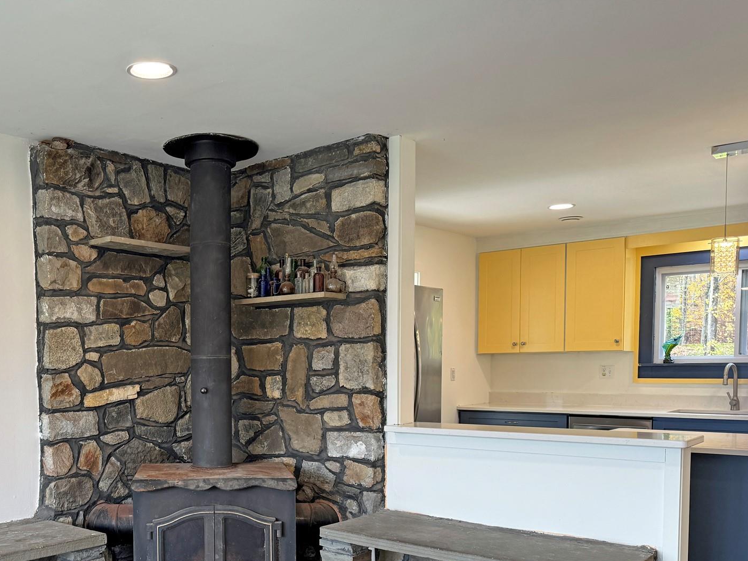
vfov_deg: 39.8
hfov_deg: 50.9
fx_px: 756
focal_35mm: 35
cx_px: 210
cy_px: 406
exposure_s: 1/120
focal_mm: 6.76
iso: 100
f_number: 1.78
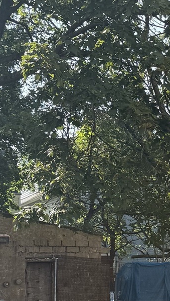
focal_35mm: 100
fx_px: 801
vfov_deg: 21.1
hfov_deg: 11.7
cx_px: 231
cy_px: 246
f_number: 1.78
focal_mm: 6.76
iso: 100
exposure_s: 1/2611
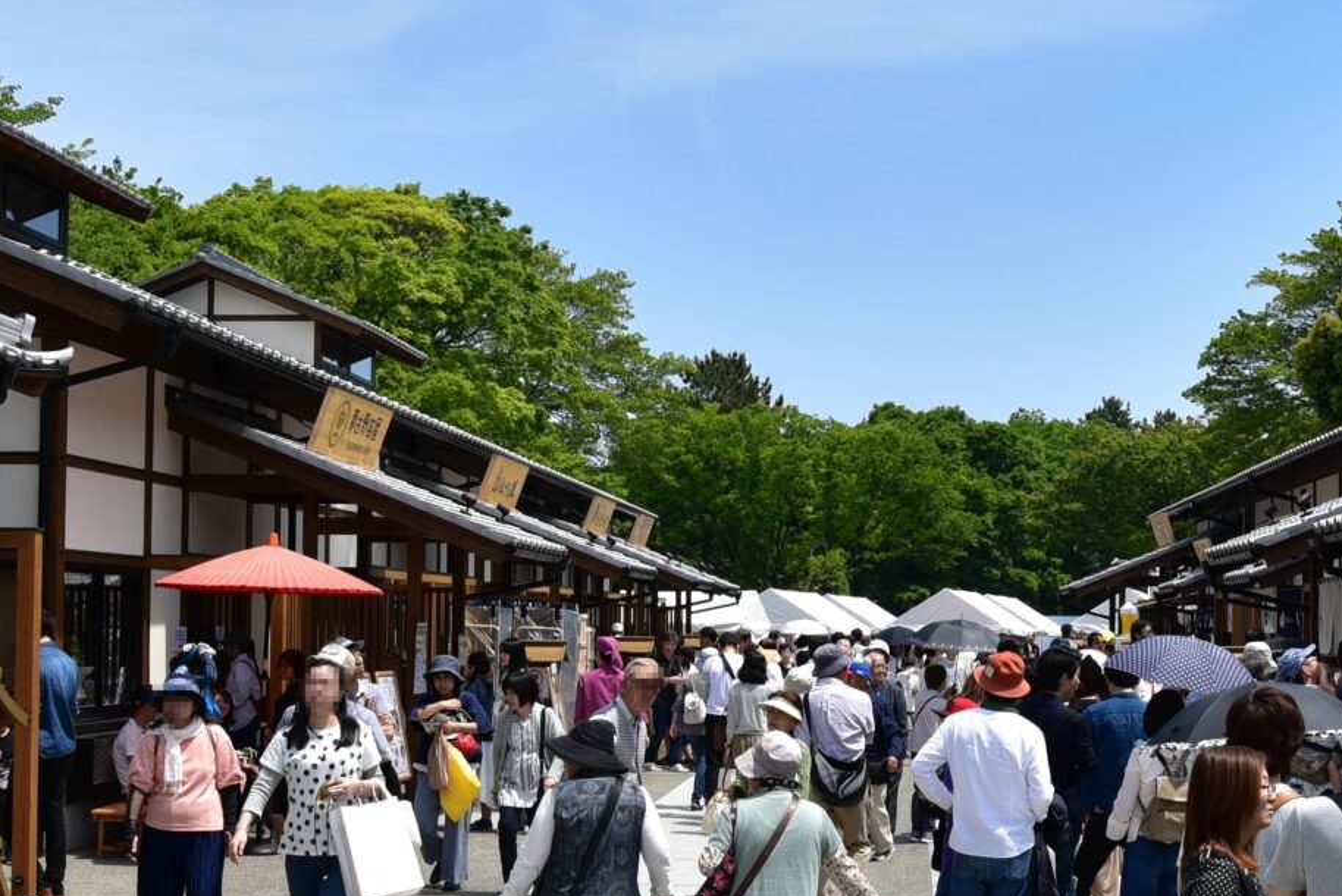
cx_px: 857
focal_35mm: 56
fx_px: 2088
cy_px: 547
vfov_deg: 24.2
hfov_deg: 35.4
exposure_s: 1/250
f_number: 8
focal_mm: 20
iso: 100
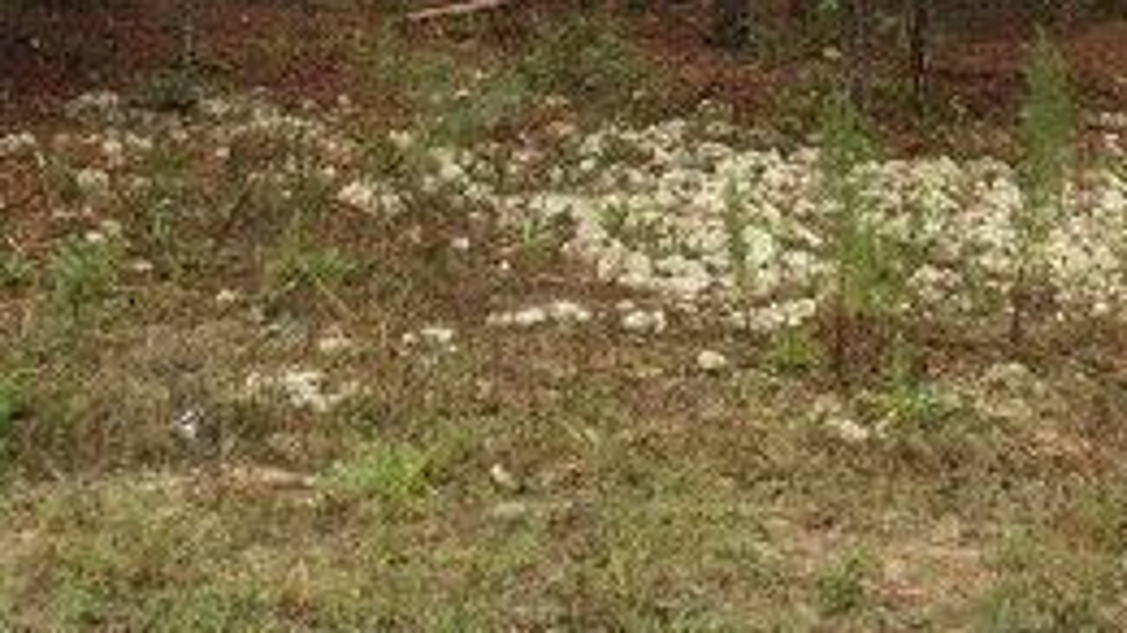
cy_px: -542
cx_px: 728
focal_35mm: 133
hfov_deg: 16.1
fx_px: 3973
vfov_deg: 8.7
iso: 25
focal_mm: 3.3
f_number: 2.4
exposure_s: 1/357
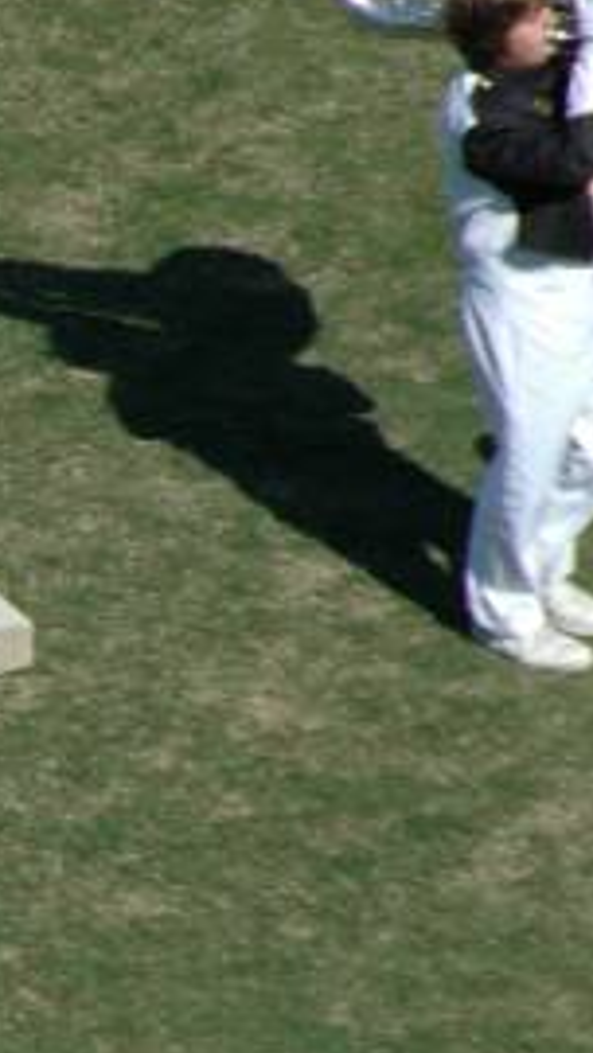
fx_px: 33216
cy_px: 710
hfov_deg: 1.0
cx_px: -1151
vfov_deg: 1.8
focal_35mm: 1189
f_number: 7.1
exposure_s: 1/800
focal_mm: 200
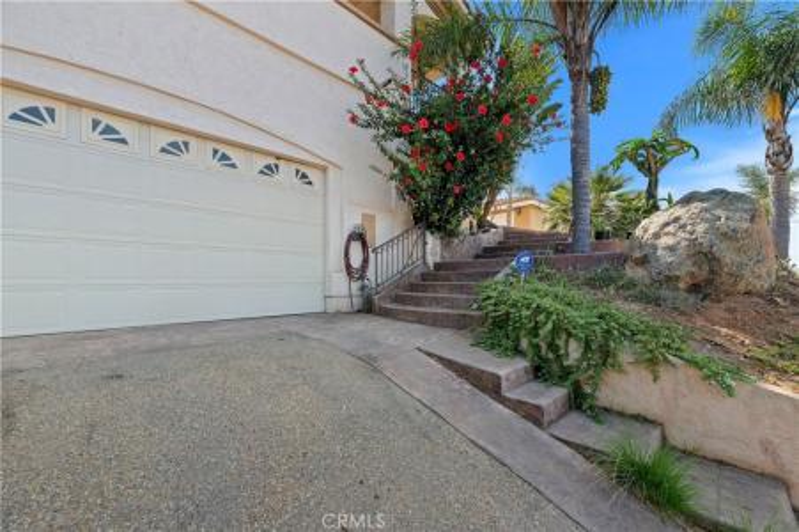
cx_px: 400
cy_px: 266
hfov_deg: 104.3
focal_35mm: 14
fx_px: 310
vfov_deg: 81.1
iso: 500
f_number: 10
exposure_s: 1/200
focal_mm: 14
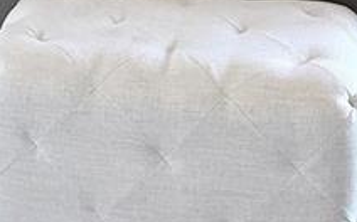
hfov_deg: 14.3
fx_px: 1400
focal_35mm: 144
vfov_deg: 8.1
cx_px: 0
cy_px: -375
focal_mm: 6.76
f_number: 1.78
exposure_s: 1/60
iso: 400
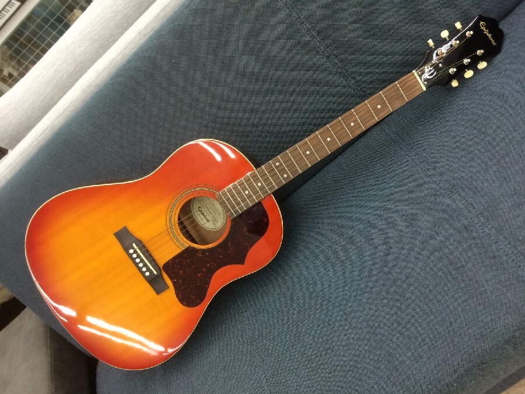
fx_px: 440
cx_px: 262
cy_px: 197
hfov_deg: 61.7
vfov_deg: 48.2
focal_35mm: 29
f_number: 2.2
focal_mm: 4.15
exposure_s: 1/30
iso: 64
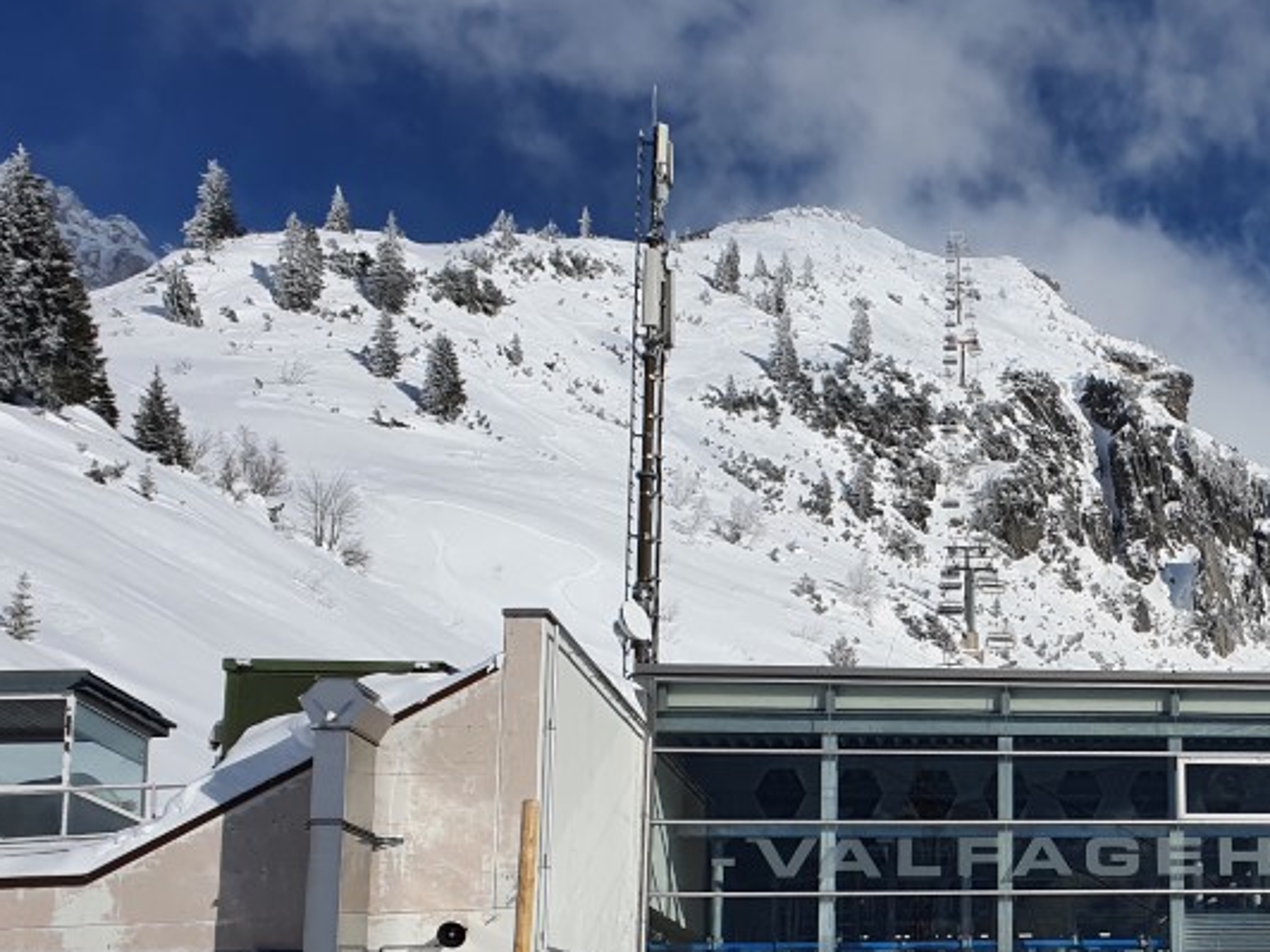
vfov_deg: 28.6
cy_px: 737
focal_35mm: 50
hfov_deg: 35.7
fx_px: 1834
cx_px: 1170
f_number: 2.4
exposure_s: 1/5760
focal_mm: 4.32
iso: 50
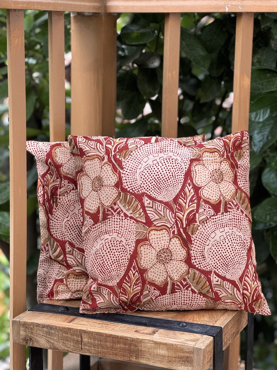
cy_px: 185
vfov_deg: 25.3
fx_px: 822
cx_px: 138
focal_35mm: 77
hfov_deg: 19.1
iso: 125
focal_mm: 9
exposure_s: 1/99
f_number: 2.8
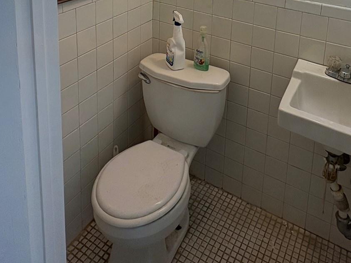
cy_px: -42
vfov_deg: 34.6
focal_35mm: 34
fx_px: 345
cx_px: 193
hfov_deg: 53.9
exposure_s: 1/138
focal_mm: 2.22
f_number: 2.2
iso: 64
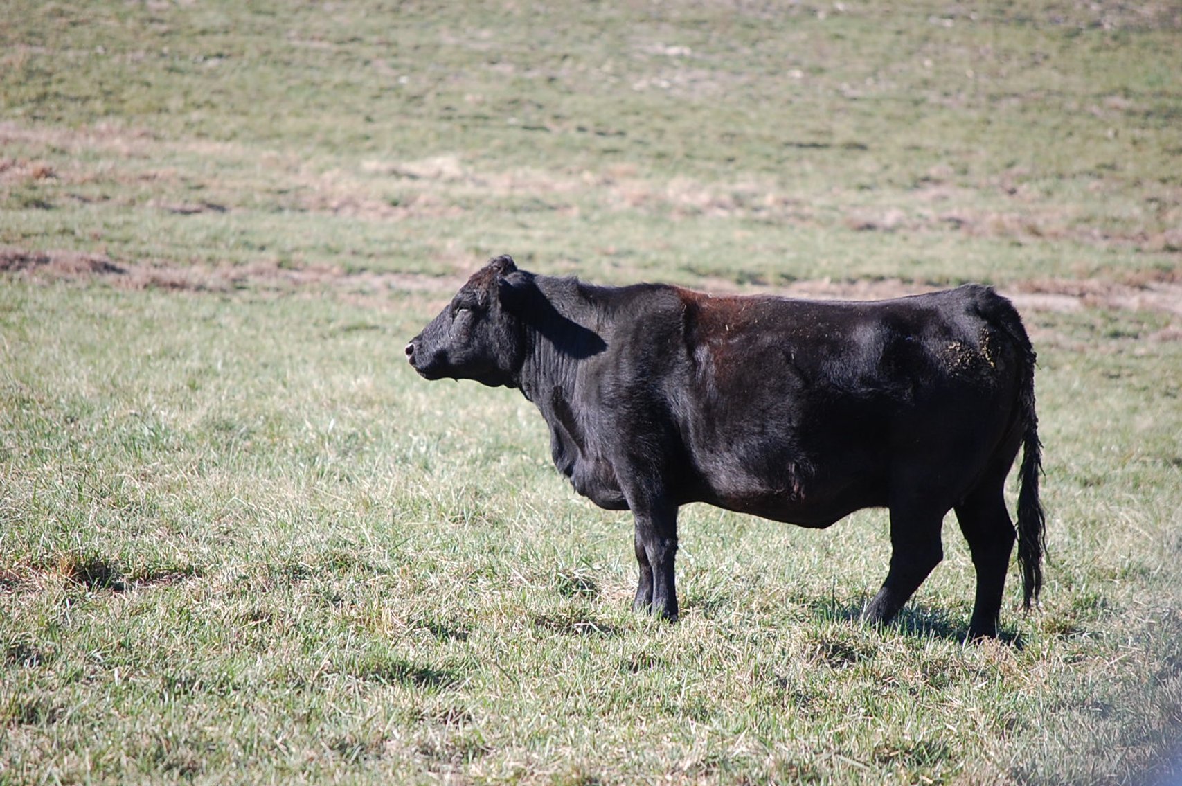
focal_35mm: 248
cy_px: 393
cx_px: 591
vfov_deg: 5.5
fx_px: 8119
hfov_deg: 8.3
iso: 400
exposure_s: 1/500
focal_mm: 165
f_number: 5.3
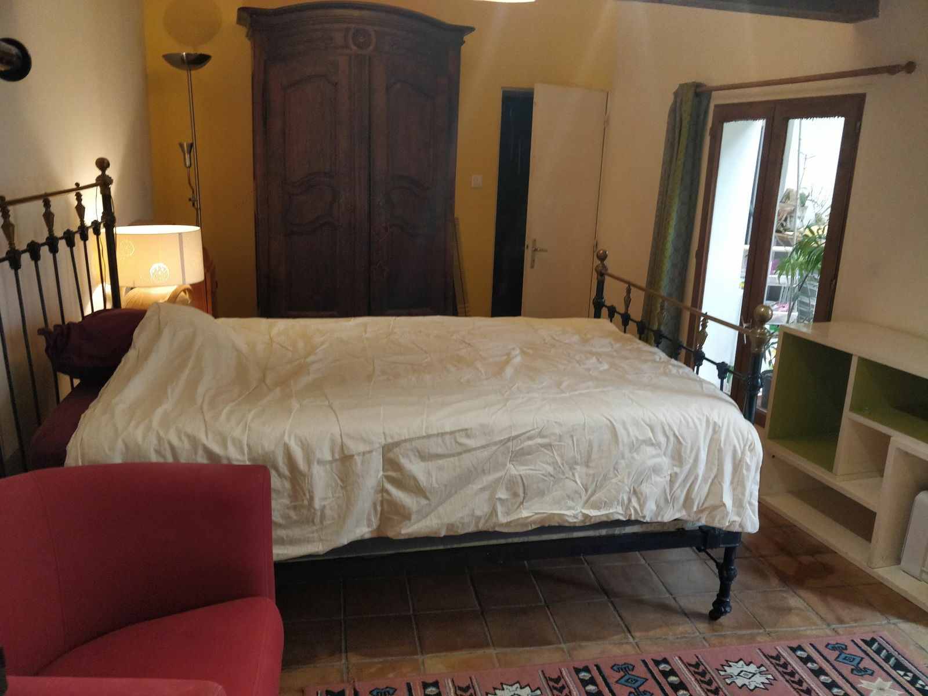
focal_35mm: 24
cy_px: 348
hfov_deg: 71.6
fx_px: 643
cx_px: 464
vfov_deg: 56.8
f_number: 1.7
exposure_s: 1/33
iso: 800
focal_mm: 4.1
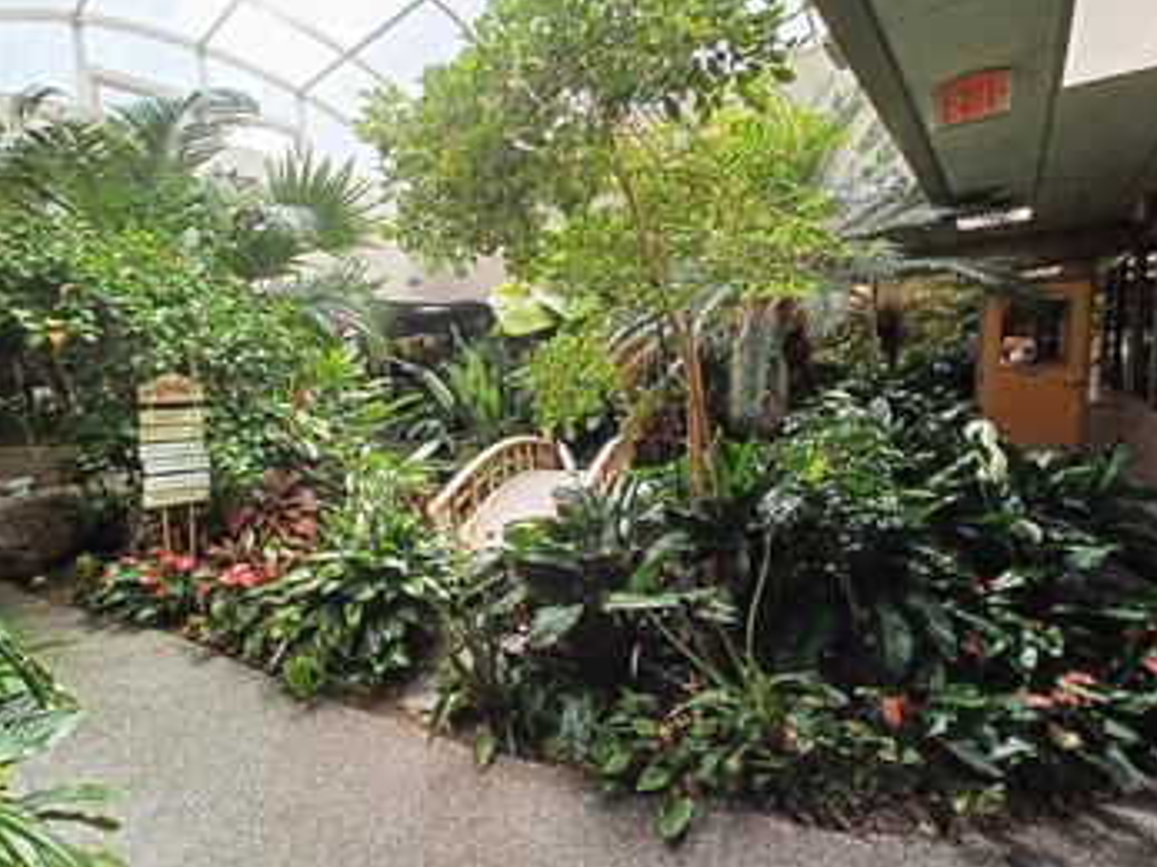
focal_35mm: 15
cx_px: 557
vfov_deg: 81.6
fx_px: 501
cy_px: 410
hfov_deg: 98.1
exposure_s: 1/220
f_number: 2.2
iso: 40
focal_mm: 1.4
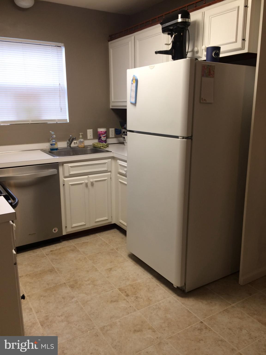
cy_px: 178
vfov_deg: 61.7
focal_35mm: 29
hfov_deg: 48.2
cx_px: 133
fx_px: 297
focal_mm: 4.15
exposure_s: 1/30
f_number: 2.2
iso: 40
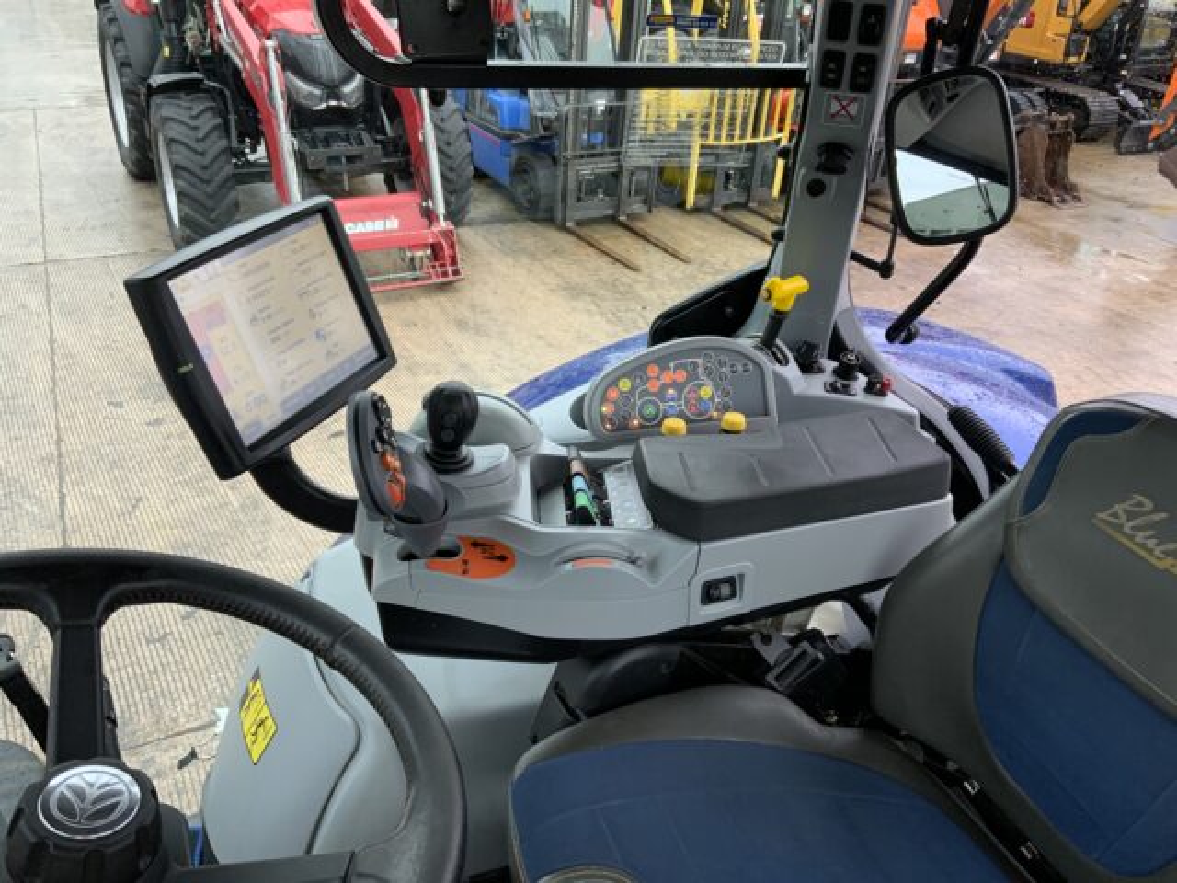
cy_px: 442
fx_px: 986
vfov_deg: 48.2
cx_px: 588
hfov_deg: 61.7
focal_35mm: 29
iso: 64
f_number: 1.8
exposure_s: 1/84
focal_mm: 3
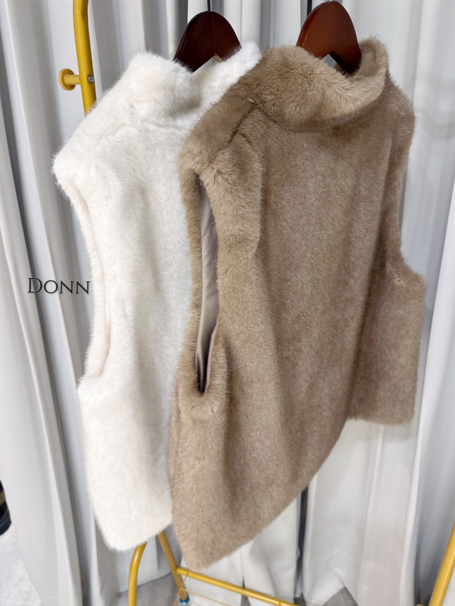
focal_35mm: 24
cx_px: 228
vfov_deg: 71.6
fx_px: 421
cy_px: 303
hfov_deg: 56.8
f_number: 1.78
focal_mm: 6.76
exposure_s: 1/60
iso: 320
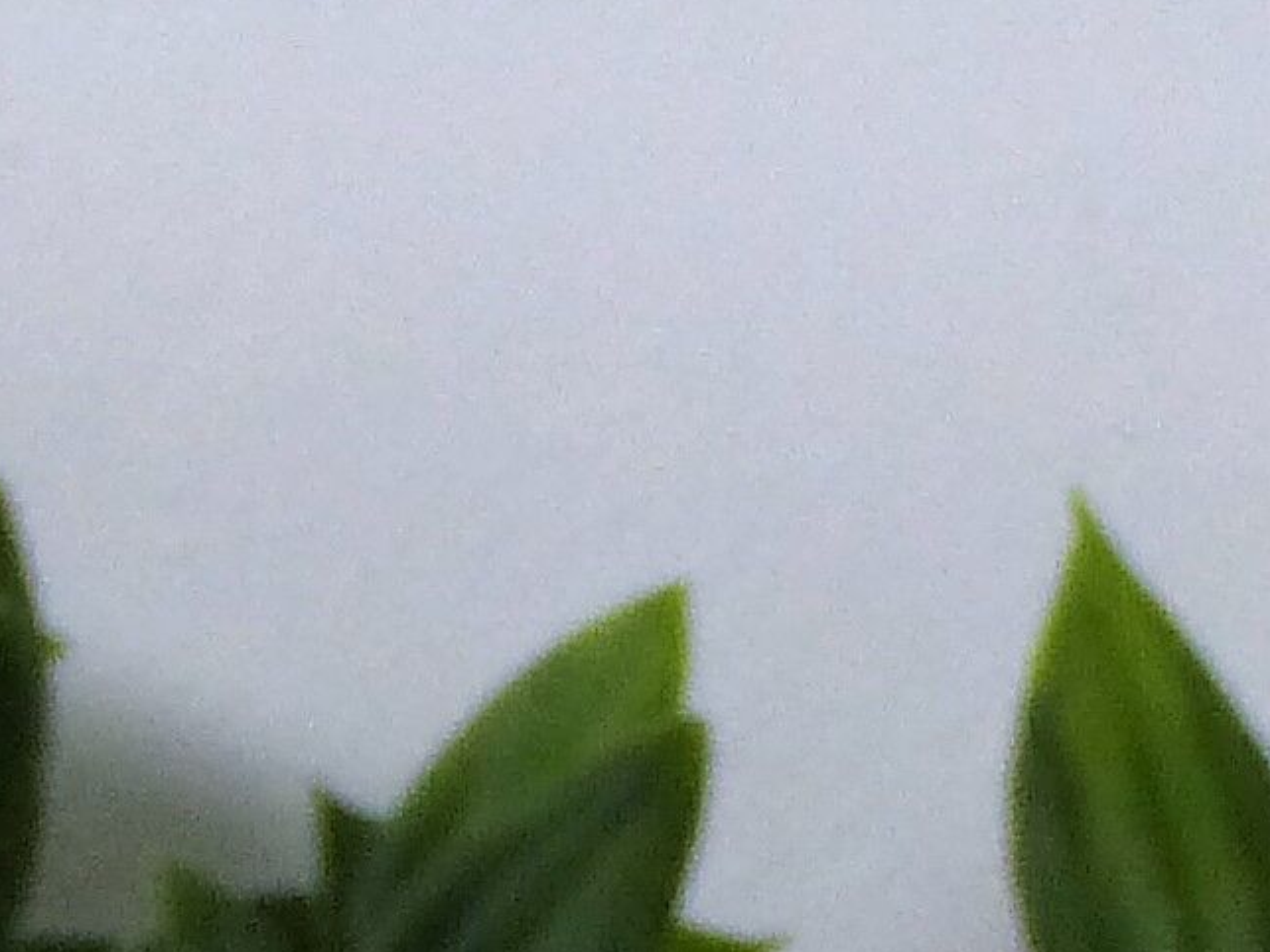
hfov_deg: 2.6
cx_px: 771
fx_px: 28470
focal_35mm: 776
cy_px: 2060
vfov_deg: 1.9
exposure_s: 1/60
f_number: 2.8
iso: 320
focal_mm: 20.5
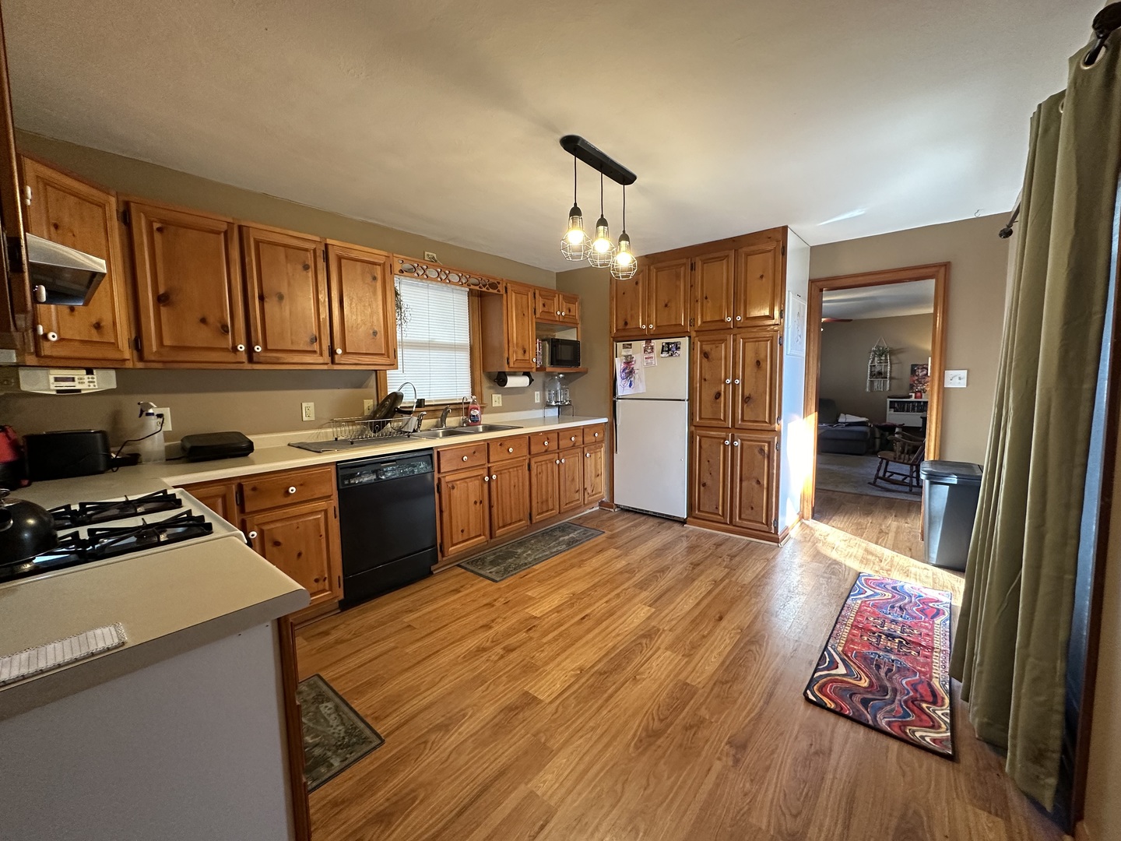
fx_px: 453
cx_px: 560
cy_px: 420
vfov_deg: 85.7
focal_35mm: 14
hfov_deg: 102.1
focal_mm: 2.22
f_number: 2.2
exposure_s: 1/120
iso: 250
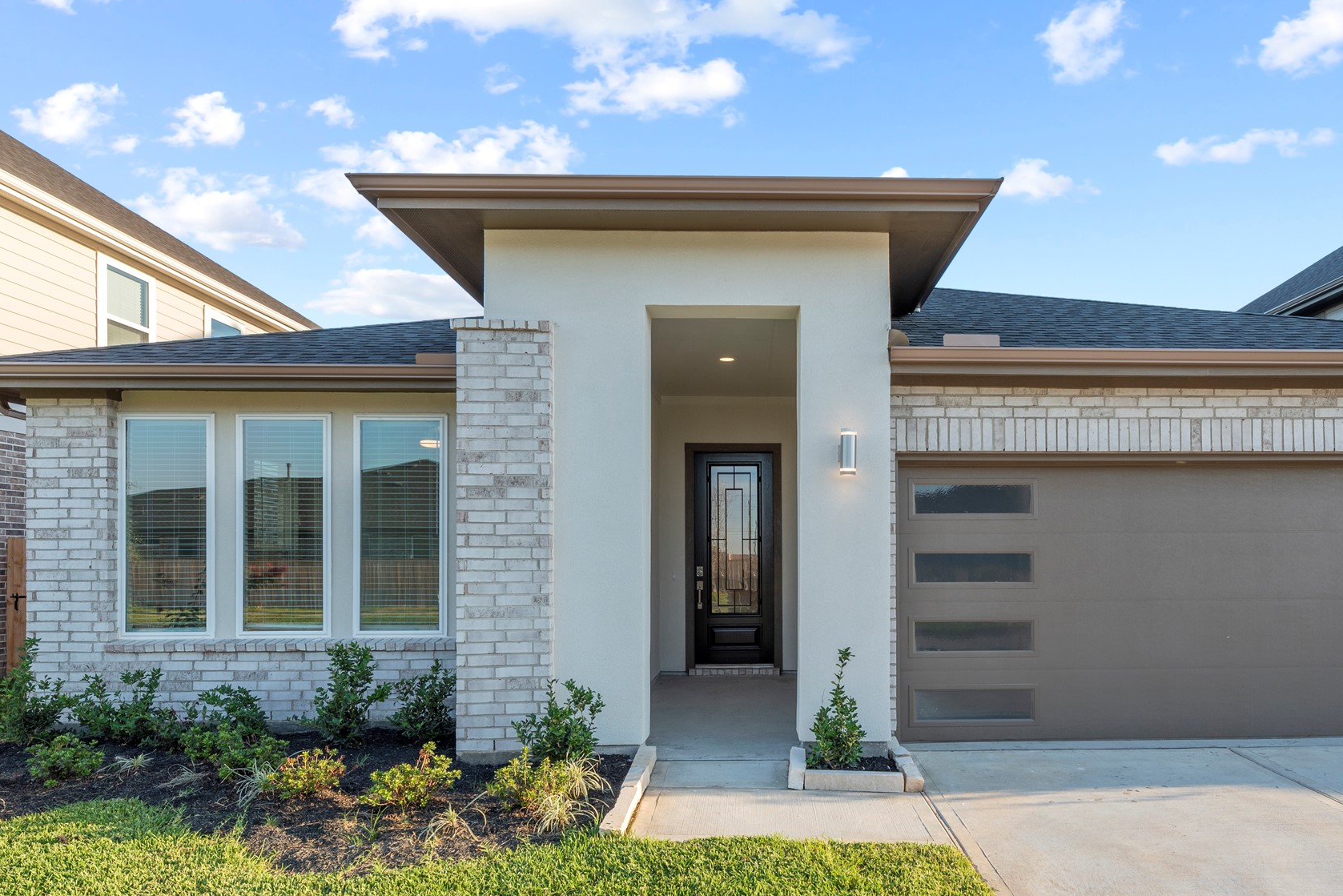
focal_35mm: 22
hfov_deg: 78.0
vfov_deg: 56.7
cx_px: 782
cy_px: 550
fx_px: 821
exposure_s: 1/100
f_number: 8
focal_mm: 17
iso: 100
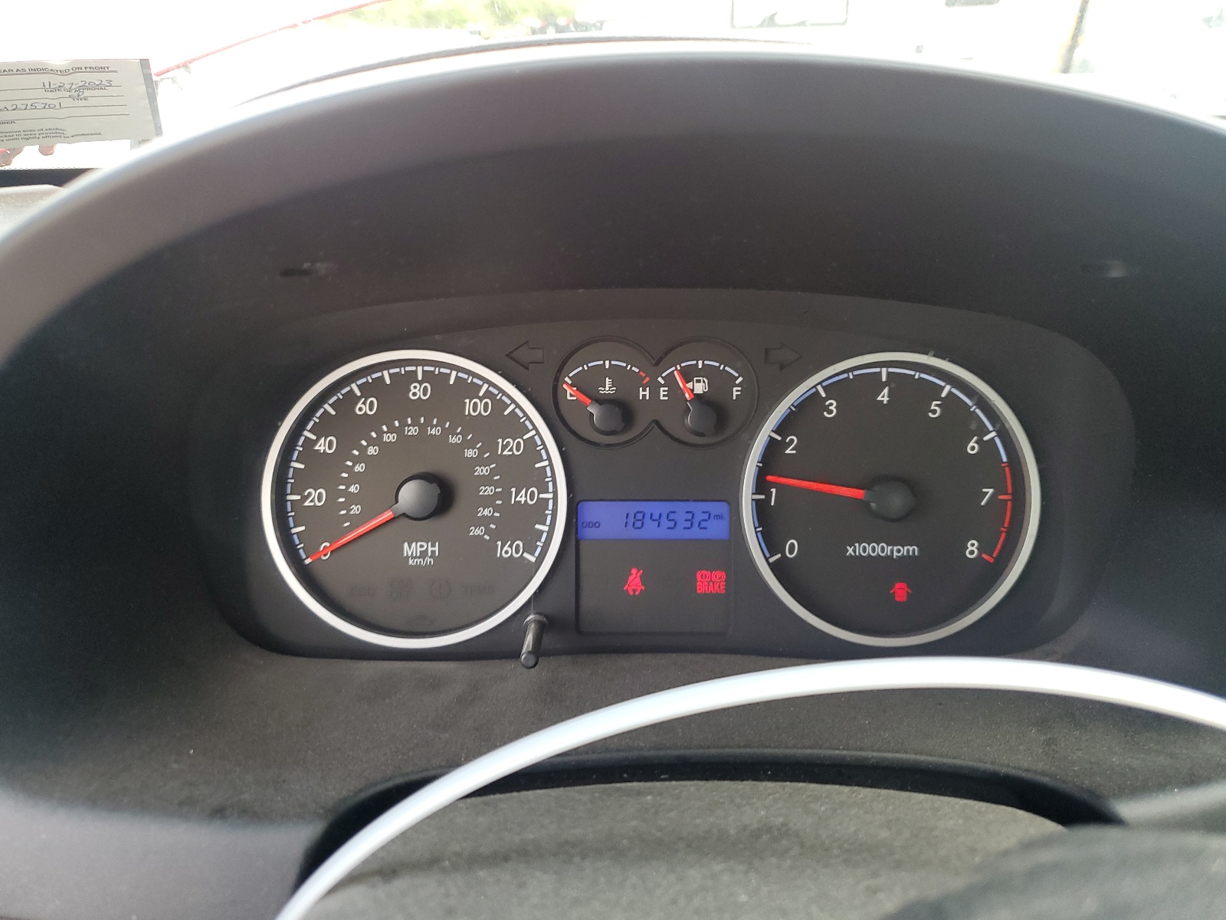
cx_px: 613
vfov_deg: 53.1
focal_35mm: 26
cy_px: 460
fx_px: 921
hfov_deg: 67.3
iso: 87
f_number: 1.5
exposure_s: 1/120
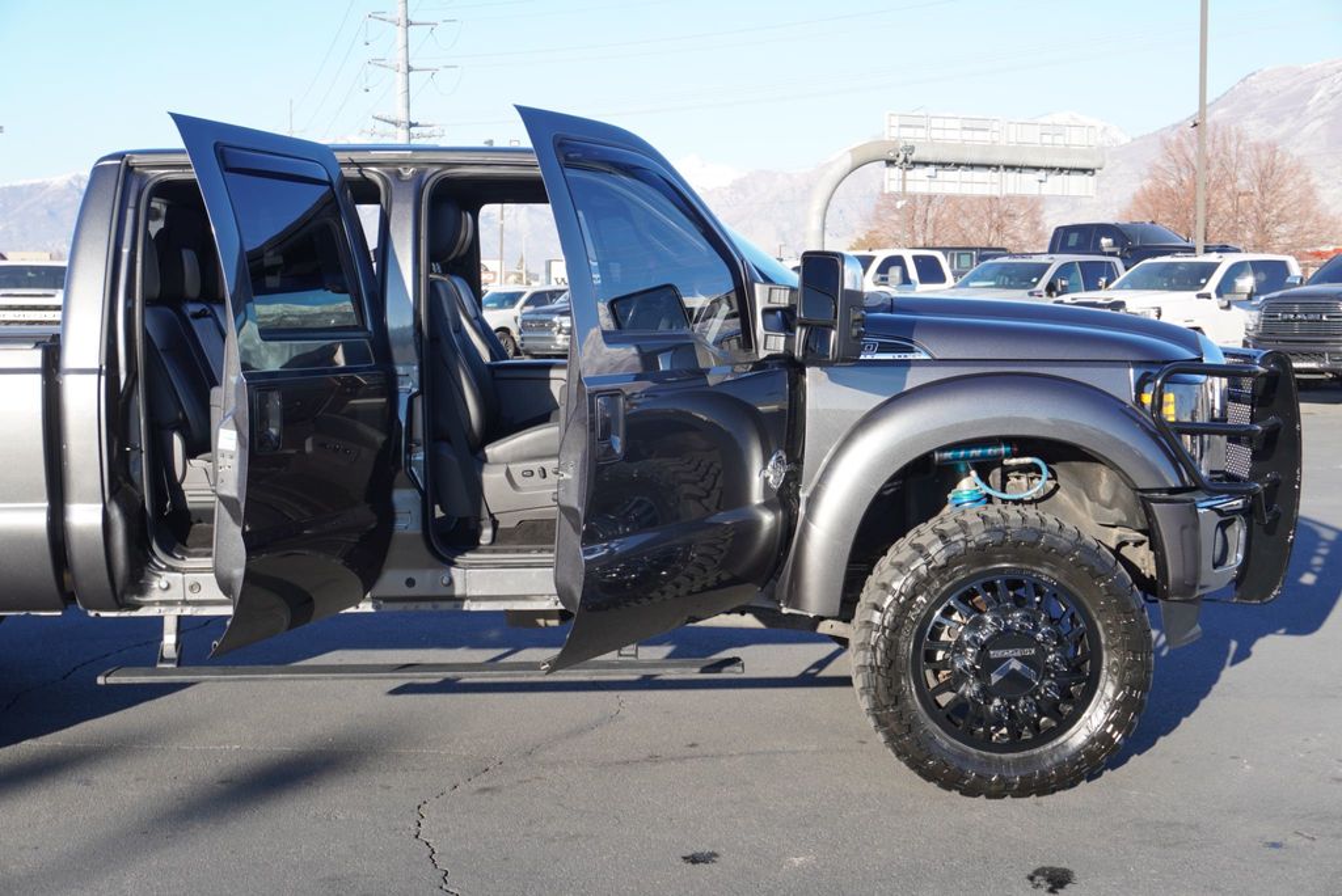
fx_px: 1622
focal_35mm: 44
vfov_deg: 30.9
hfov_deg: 44.9
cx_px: 671
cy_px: 448
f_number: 6.3
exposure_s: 1/125
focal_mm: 29
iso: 100
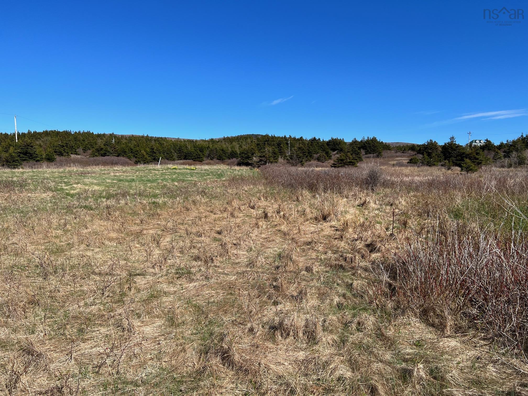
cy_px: 198
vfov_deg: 53.1
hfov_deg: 67.3
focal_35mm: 26
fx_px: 397
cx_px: 264
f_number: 1.5
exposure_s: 1/4630
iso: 50
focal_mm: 5.7
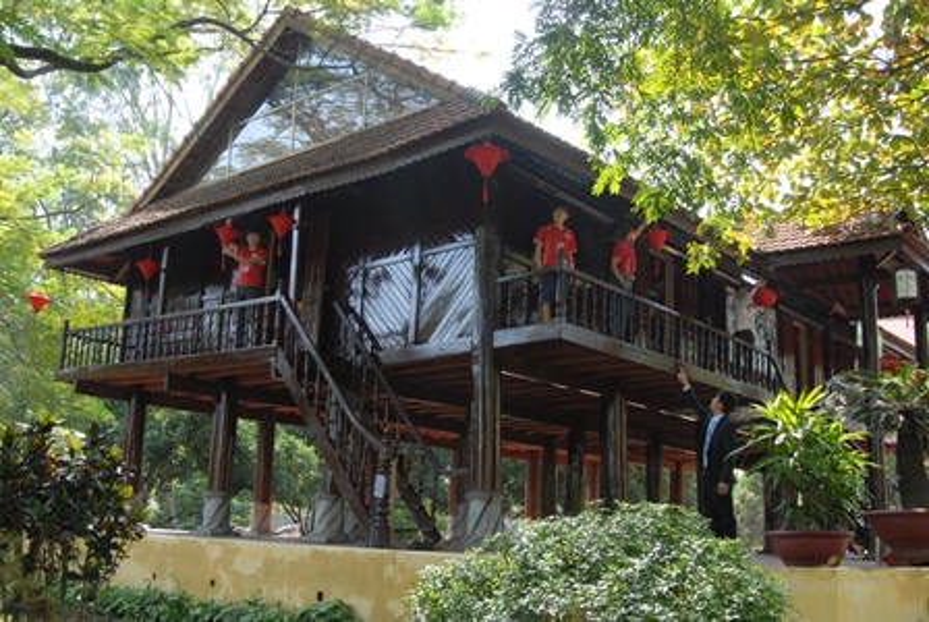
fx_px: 930
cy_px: 311
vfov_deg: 37.0
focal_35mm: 36
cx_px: 464
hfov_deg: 53.1
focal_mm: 24
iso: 320
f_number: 6.3
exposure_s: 1/160
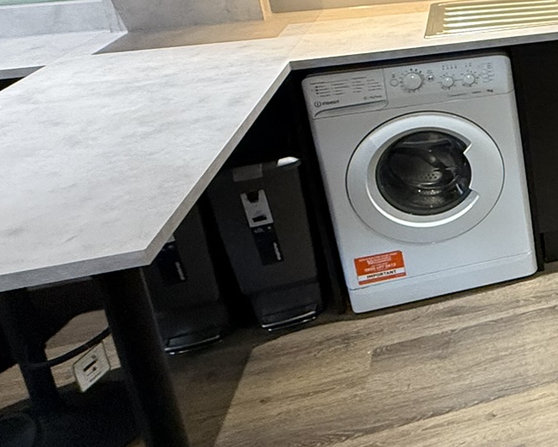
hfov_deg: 31.1
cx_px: 759
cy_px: 55
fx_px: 710
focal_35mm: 43
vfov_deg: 33.3
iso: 400
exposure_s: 1/50
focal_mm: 2.22
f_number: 2.2
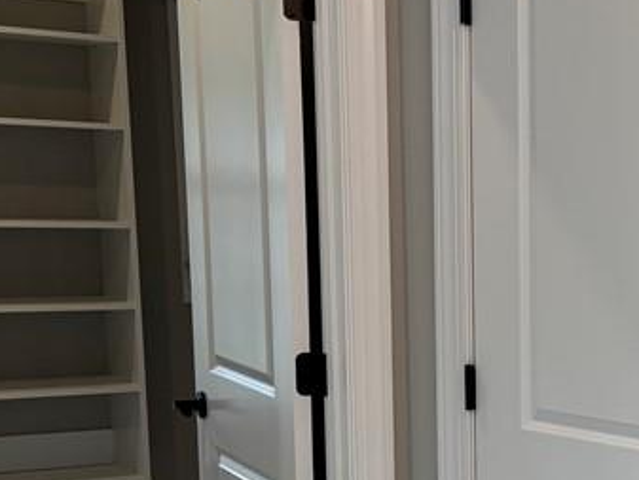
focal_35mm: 79
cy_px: 461
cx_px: 931
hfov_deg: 21.2
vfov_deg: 18.3
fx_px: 1459
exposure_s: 1/120
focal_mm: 5.96
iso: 80
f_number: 1.6
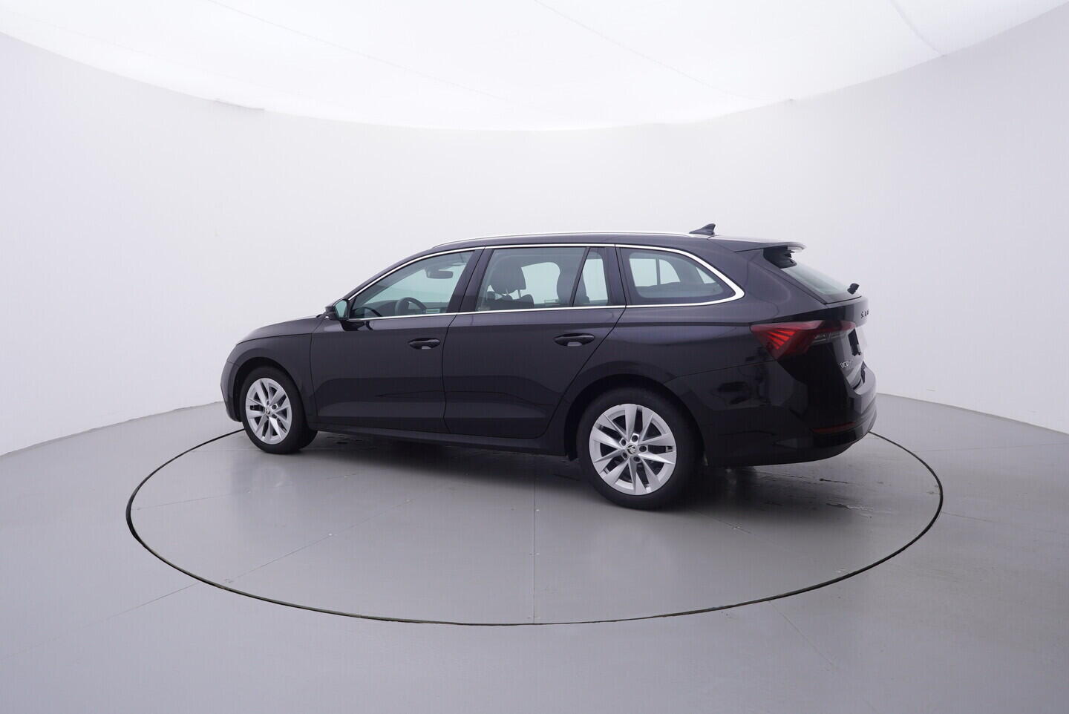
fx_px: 669
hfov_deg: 77.3
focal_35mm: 22
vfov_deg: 56.2
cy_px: 357
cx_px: 534
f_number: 5
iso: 200
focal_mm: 15
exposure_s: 1/80
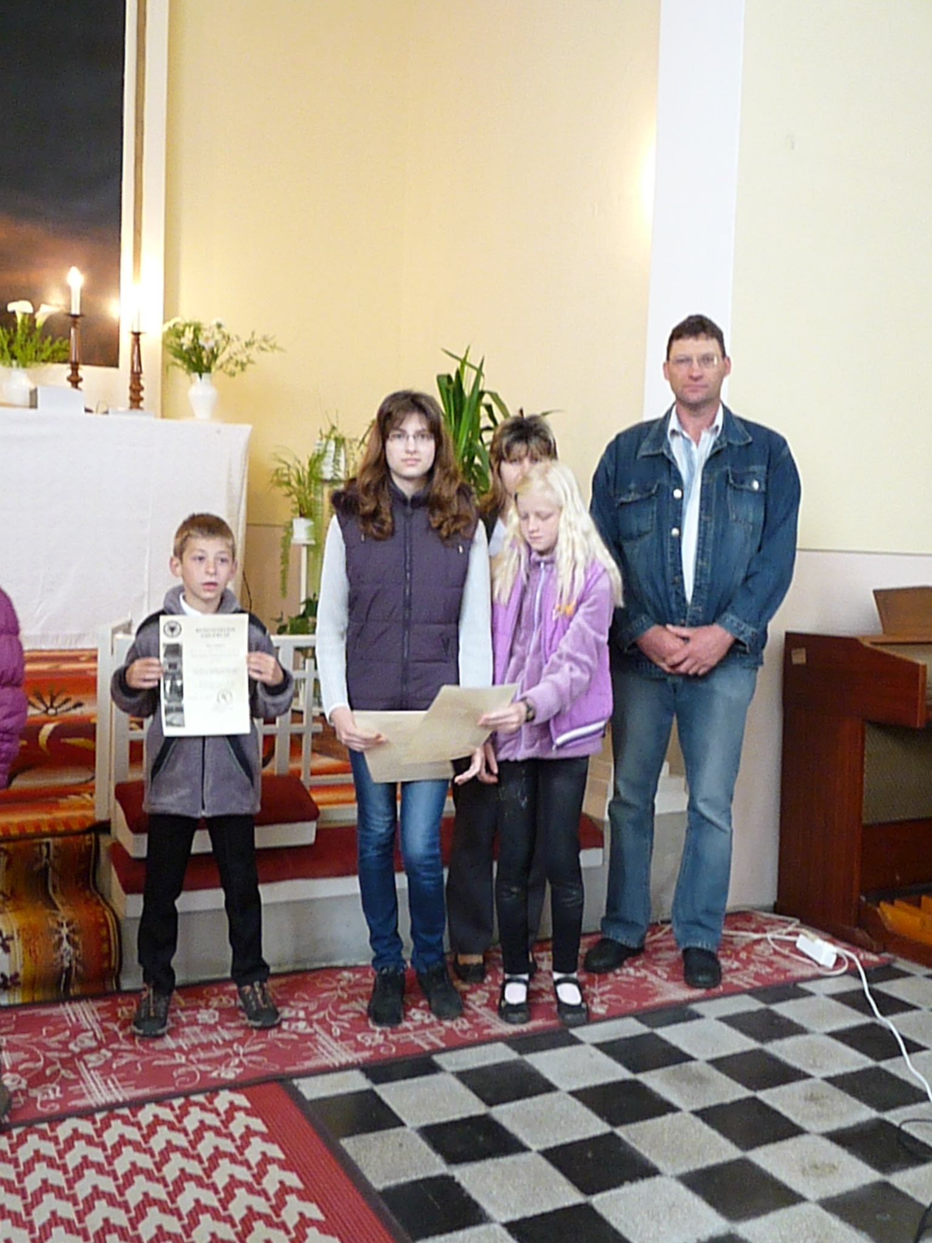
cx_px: 466
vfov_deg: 54.0
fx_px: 1221
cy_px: 622
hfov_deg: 41.8
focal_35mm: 34
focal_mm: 6
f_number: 3
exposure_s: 1/30
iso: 1000
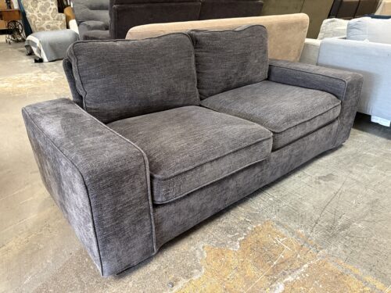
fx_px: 294
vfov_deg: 53.1
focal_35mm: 26
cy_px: 146
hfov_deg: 67.3
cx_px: 196
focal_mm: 5.96
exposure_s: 1/60
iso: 400
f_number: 1.6
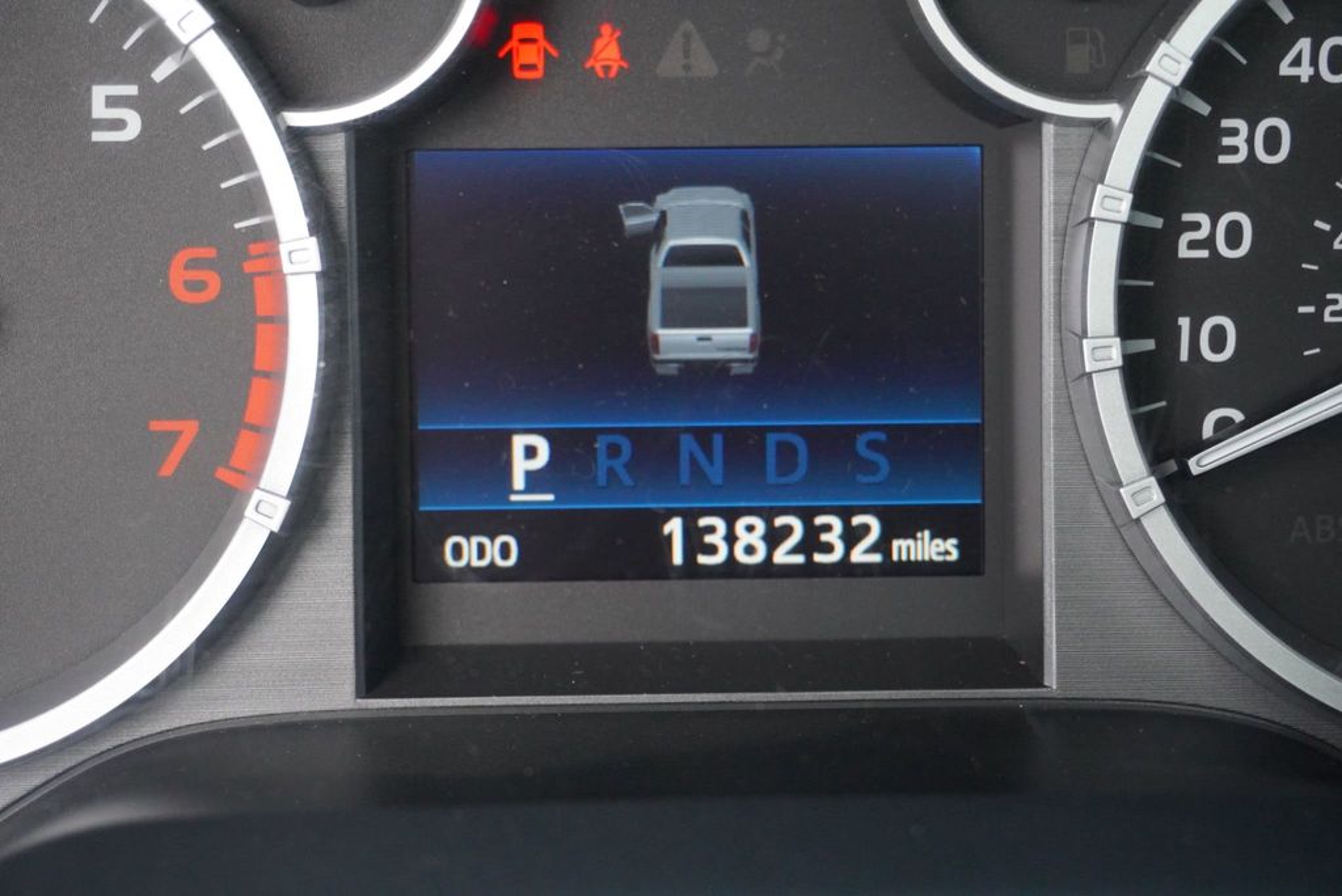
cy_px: 448
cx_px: 671
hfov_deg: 29.8
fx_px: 2518
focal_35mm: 68
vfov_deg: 20.2
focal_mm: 45
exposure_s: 1/320
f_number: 5.6
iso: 2500
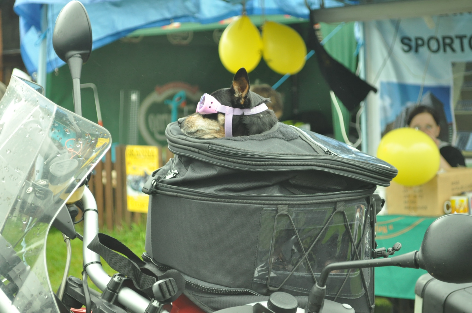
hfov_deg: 24.6
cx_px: 236
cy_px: 156
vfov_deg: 16.5
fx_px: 1080
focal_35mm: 82
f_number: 5.6
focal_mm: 55
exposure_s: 1/80
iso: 1000
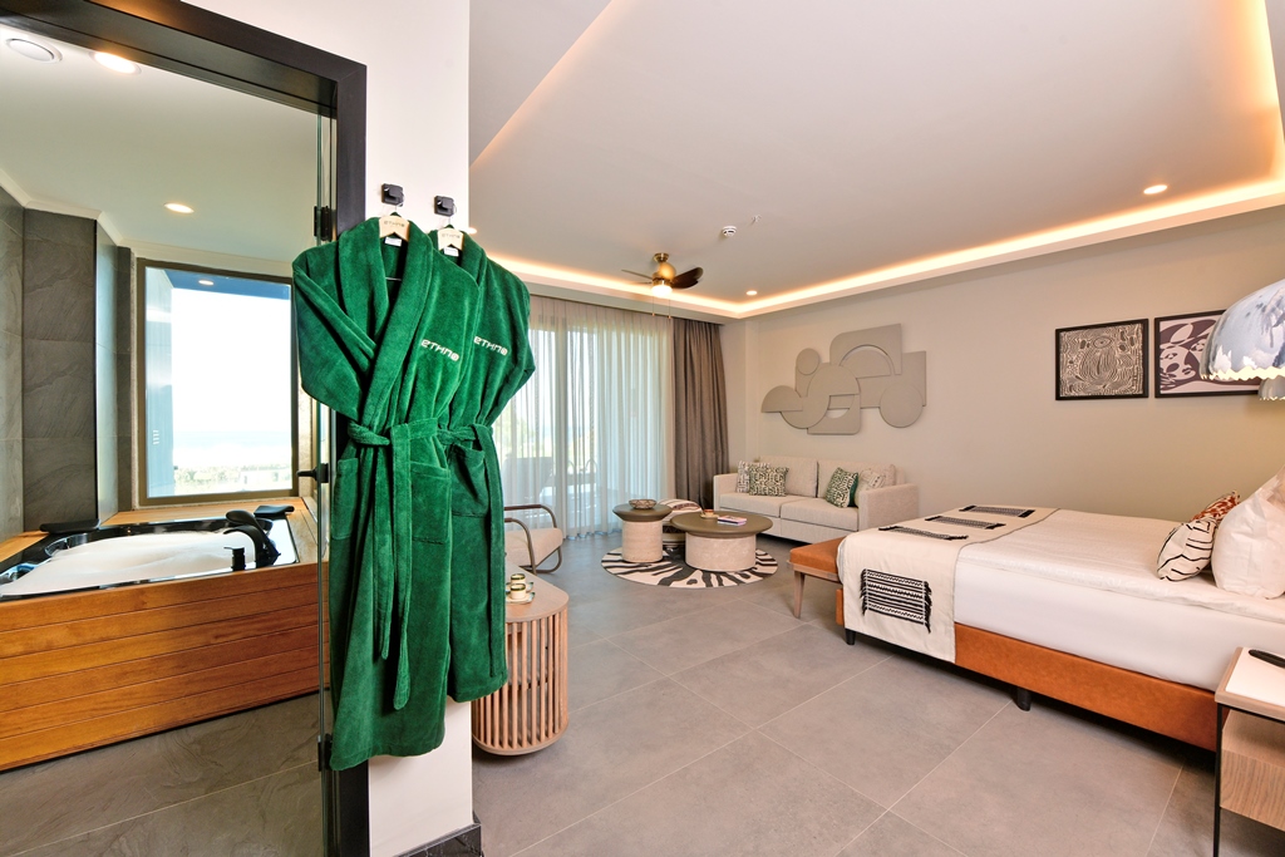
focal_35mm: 14
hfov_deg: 104.2
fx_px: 500
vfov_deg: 81.2
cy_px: 428
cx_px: 642
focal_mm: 14
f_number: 11
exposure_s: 1/30
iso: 320
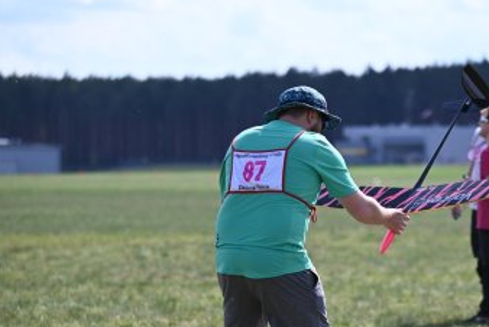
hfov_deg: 6.7
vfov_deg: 4.5
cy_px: 232
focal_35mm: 309
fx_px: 4201
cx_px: 352
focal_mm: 210
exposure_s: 1/1250
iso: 320
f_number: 5.6
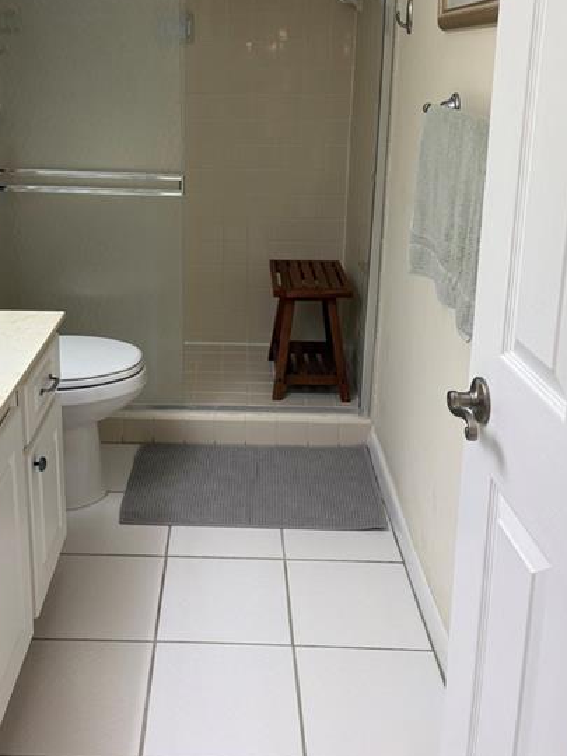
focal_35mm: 37
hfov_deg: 38.3
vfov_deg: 48.9
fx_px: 808
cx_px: 202
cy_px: 227
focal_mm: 5.96
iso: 80
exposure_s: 1/60
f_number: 1.6
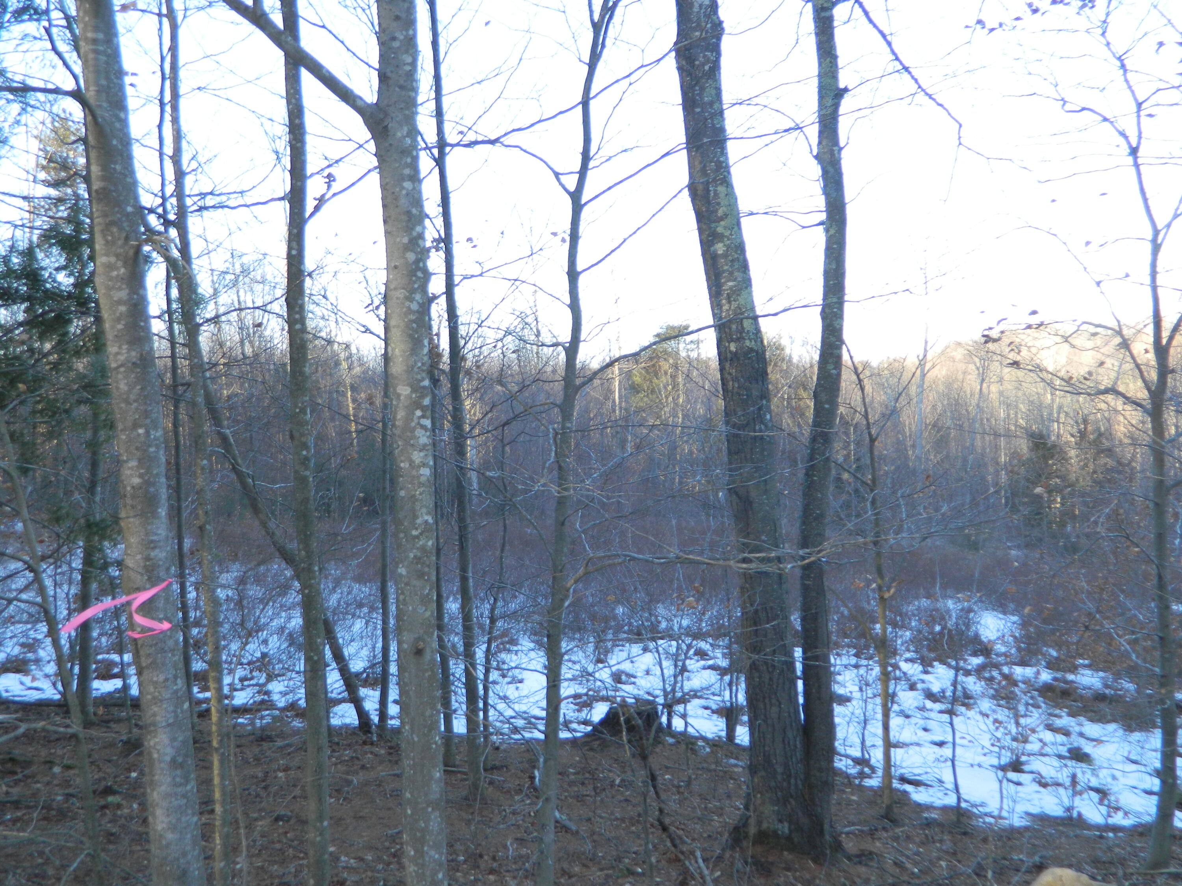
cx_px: 591
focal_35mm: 31
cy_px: 443
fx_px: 1059
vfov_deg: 45.4
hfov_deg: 58.4
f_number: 3.2
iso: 110
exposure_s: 1/100
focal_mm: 5.6
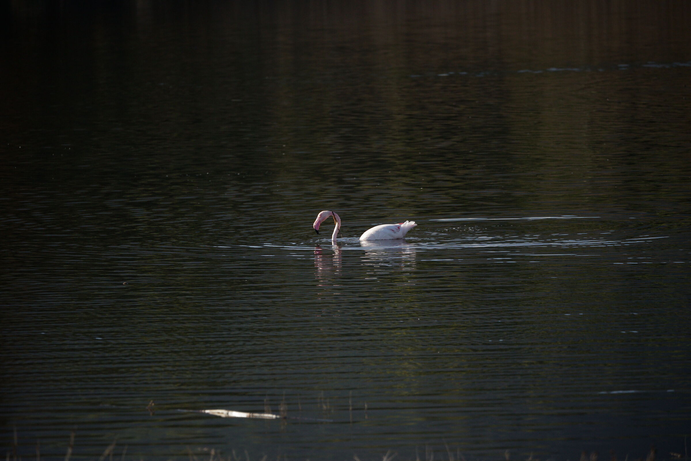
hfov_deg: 5.2
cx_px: 346
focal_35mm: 400
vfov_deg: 3.4
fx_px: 7677
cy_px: 230
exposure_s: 1/3200
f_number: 6.3
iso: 1250
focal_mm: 400
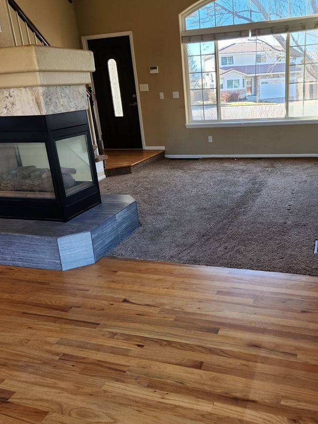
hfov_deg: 45.1
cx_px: 195
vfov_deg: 58.3
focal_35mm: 31
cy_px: 225
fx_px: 380
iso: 64
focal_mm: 5.4
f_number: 1.8
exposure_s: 1/120
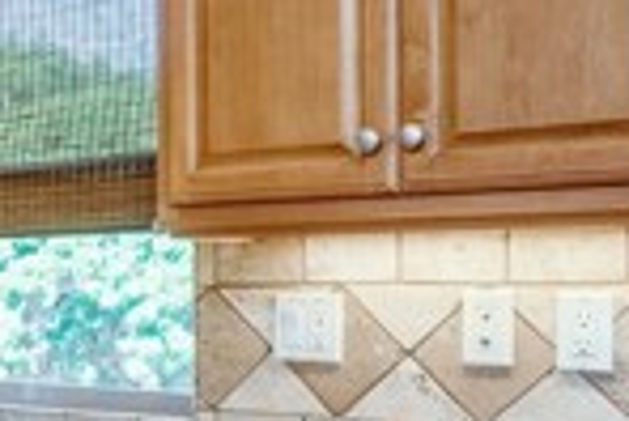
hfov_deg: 19.7
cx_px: -480
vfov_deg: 17.4
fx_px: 1364
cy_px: 330
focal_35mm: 78
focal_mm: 18
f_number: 8
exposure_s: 1/1000
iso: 200
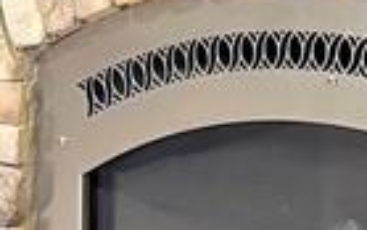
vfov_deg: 6.9
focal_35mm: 187
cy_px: -164
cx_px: 293
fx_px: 1871
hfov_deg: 11.2
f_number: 1.78
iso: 1000
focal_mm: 6.76
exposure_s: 1/40
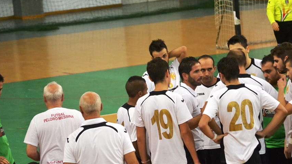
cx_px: 156
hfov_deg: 9.5
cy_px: 91
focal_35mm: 226
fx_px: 1750
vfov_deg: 5.4
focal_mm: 120
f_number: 4.8
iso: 3200
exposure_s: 1/250
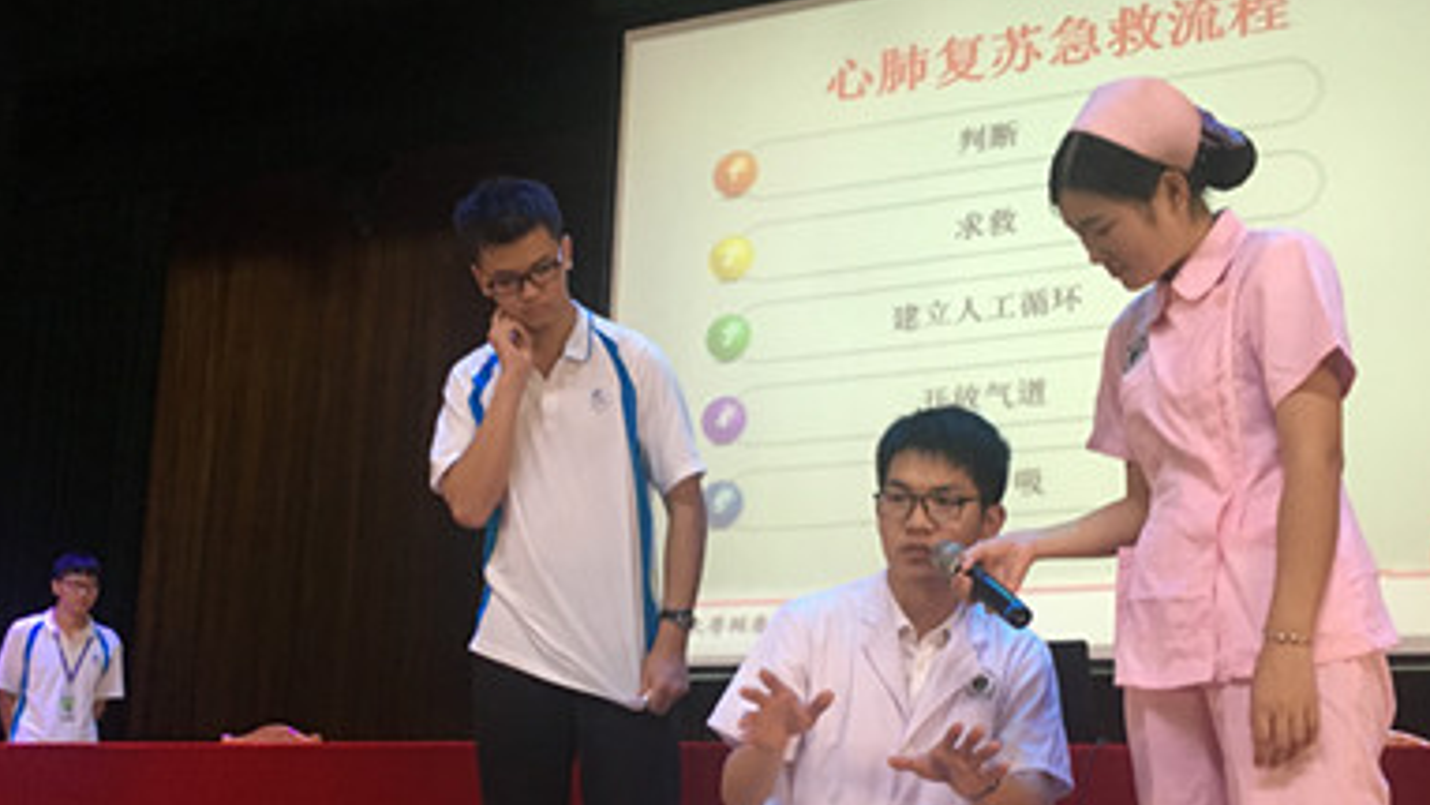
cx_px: 657
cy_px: 627
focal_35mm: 44
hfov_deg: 46.3
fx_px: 1669
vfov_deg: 26.7
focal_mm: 4.15
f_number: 2.2
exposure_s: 1/33
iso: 160
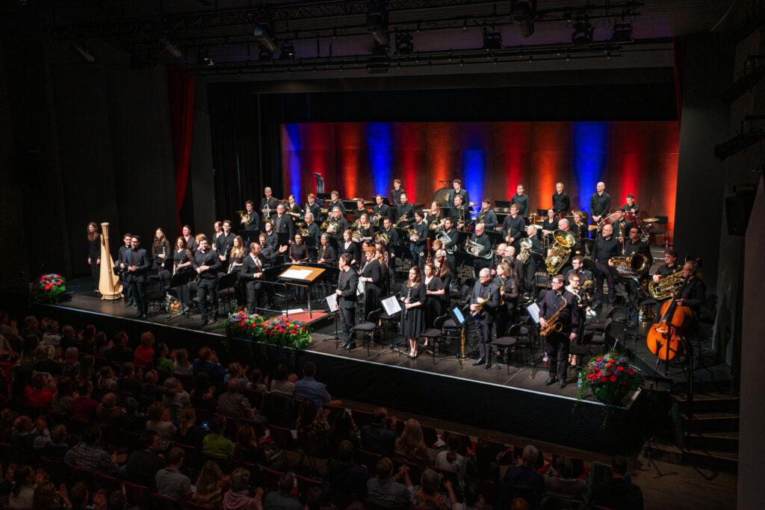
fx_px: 701
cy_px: 255
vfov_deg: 40.0
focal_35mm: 33
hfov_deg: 57.2
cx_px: 382
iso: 1600
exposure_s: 1/60
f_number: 4
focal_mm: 22.3
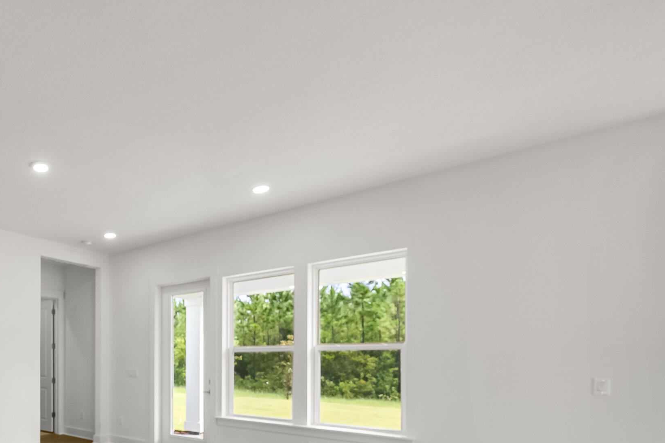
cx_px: 85
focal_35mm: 22
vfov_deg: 53.2
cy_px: 358
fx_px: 406
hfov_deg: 66.8
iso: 400
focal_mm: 12
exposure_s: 1/5
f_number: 9
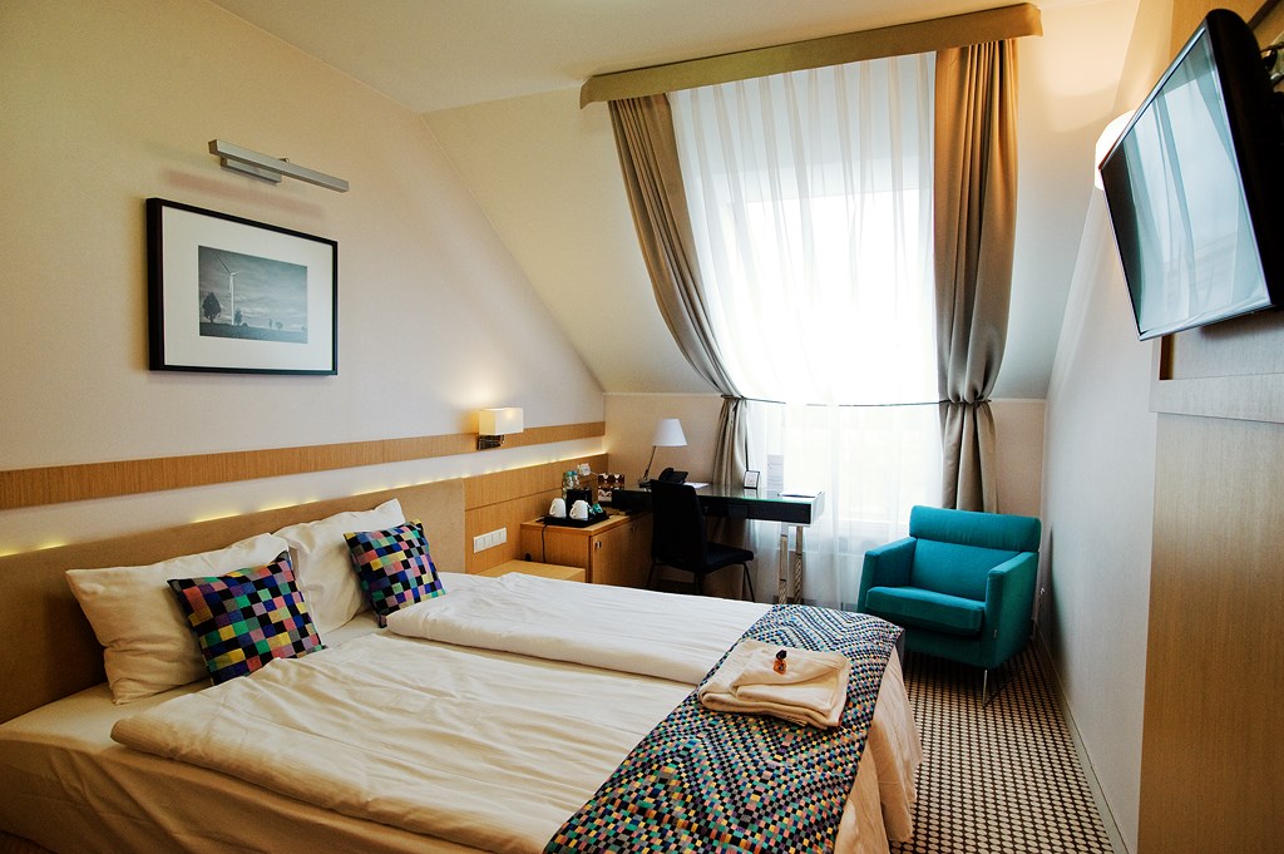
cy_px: 427
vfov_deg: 61.8
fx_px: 713
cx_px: 642
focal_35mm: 20
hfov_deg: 84.0
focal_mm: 20
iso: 3200
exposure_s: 1/125
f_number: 7.1
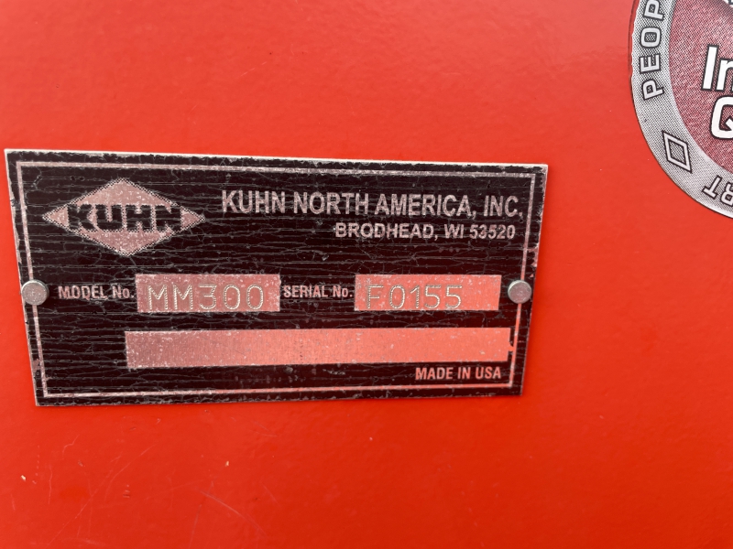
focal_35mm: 26
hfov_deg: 67.3
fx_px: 551
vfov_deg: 53.1
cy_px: 274
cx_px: 366
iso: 32
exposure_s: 1/305
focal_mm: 4.2
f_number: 1.6
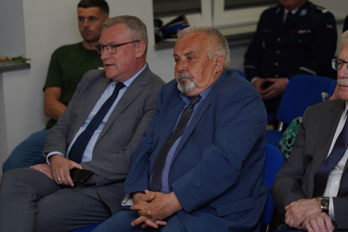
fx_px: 1015
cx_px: 174
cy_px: 116
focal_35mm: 105
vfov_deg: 13.0
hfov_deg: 19.5
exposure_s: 1/100
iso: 200
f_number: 4
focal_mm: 105
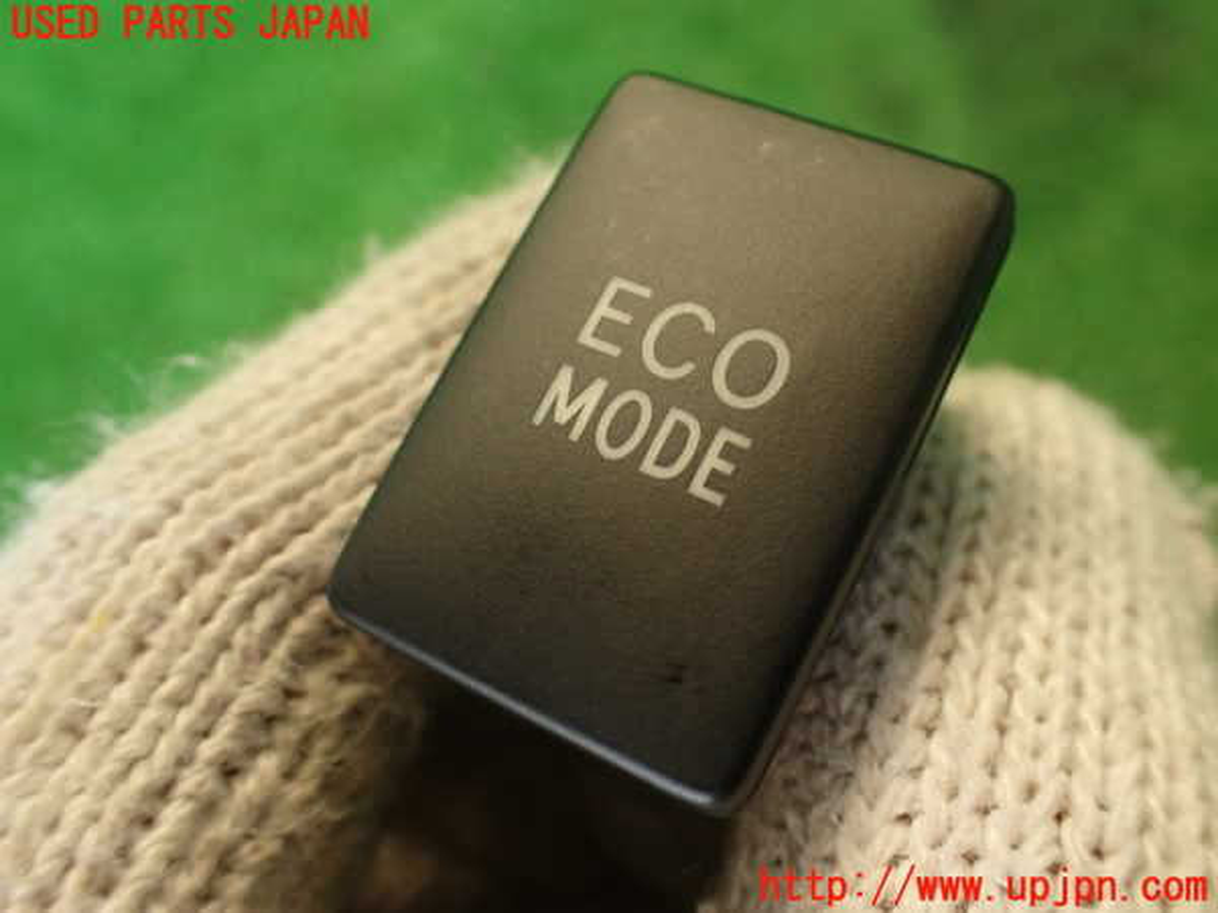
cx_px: 609
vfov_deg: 44.2
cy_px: 456
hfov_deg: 56.8
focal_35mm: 32
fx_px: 1126
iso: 200
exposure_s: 1/30
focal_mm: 5.79
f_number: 2.4
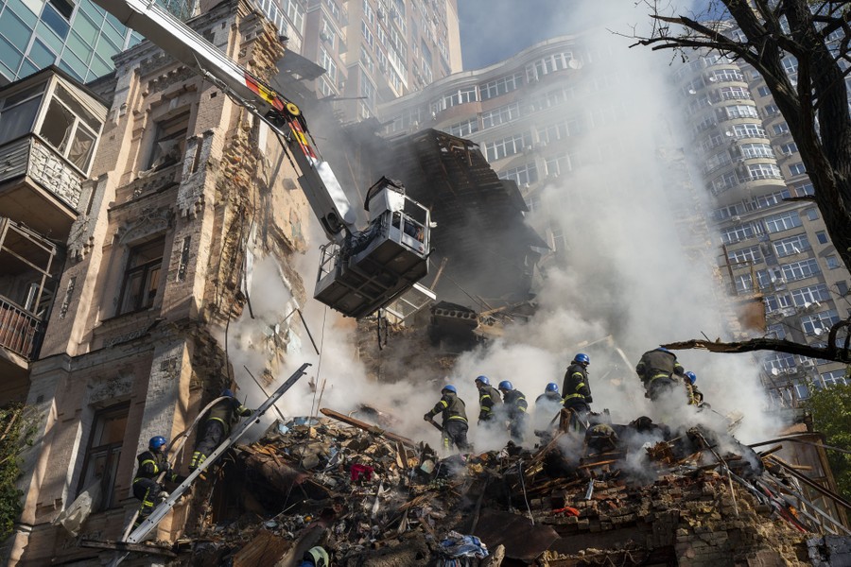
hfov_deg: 54.4
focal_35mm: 35
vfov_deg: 37.9
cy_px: 284
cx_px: 426
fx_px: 827
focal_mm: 35
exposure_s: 1/1000
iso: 200
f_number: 7.1
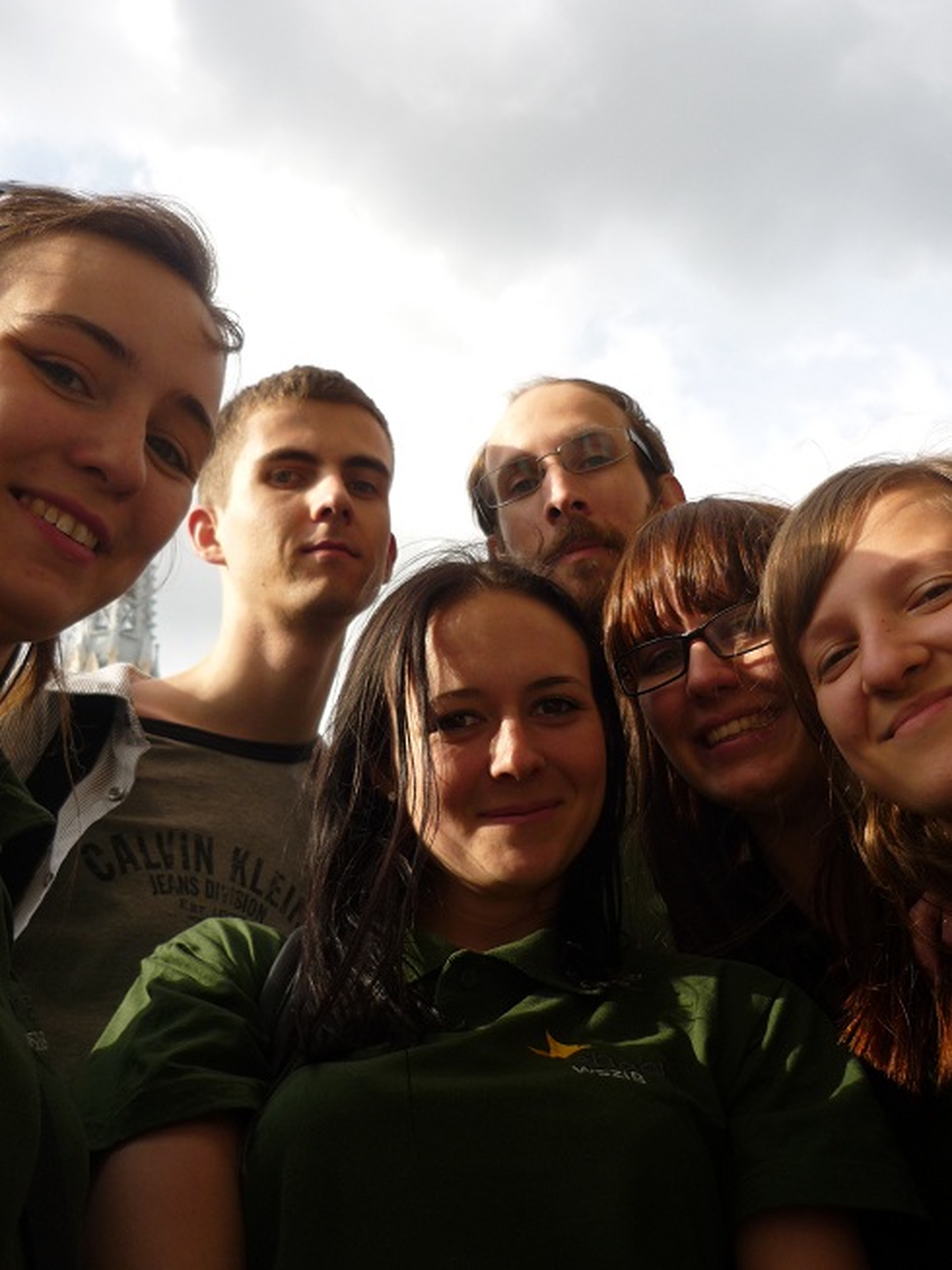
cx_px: 476
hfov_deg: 43.0
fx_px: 1210
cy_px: 635
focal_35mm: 33
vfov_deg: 55.3
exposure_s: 1/500
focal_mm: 5.5
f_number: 2.8
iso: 100
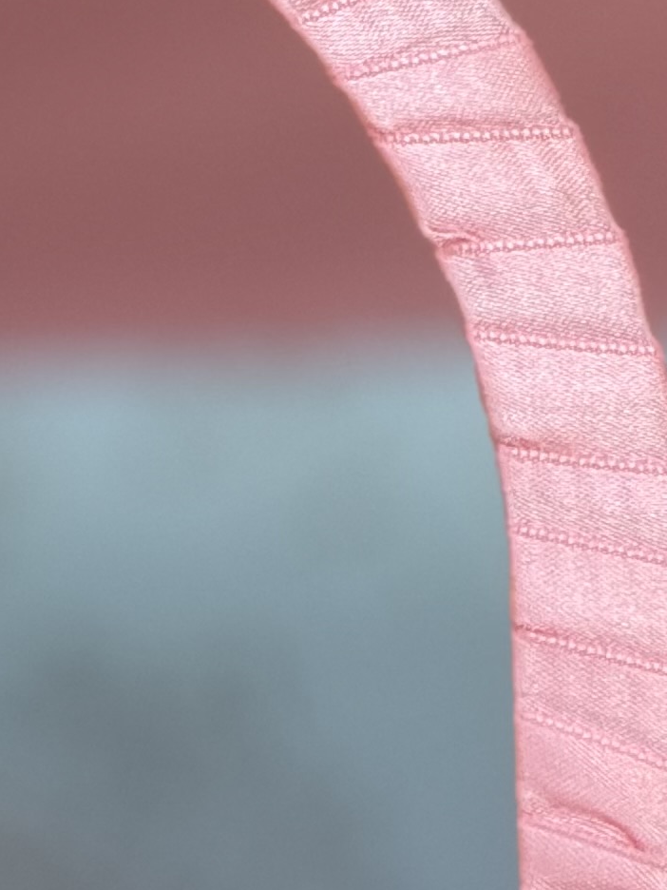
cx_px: -177
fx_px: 13282
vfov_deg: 3.8
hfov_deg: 2.9
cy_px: 1259
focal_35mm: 517
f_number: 2.8
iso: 200
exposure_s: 1/100
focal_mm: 15.66
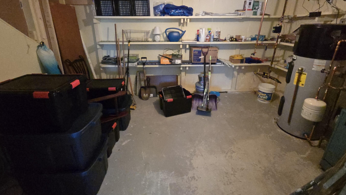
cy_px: 78
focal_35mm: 15
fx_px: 138
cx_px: 170
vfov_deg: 69.8
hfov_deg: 103.0
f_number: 2.2
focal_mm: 2.2
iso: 1250
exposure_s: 1/60
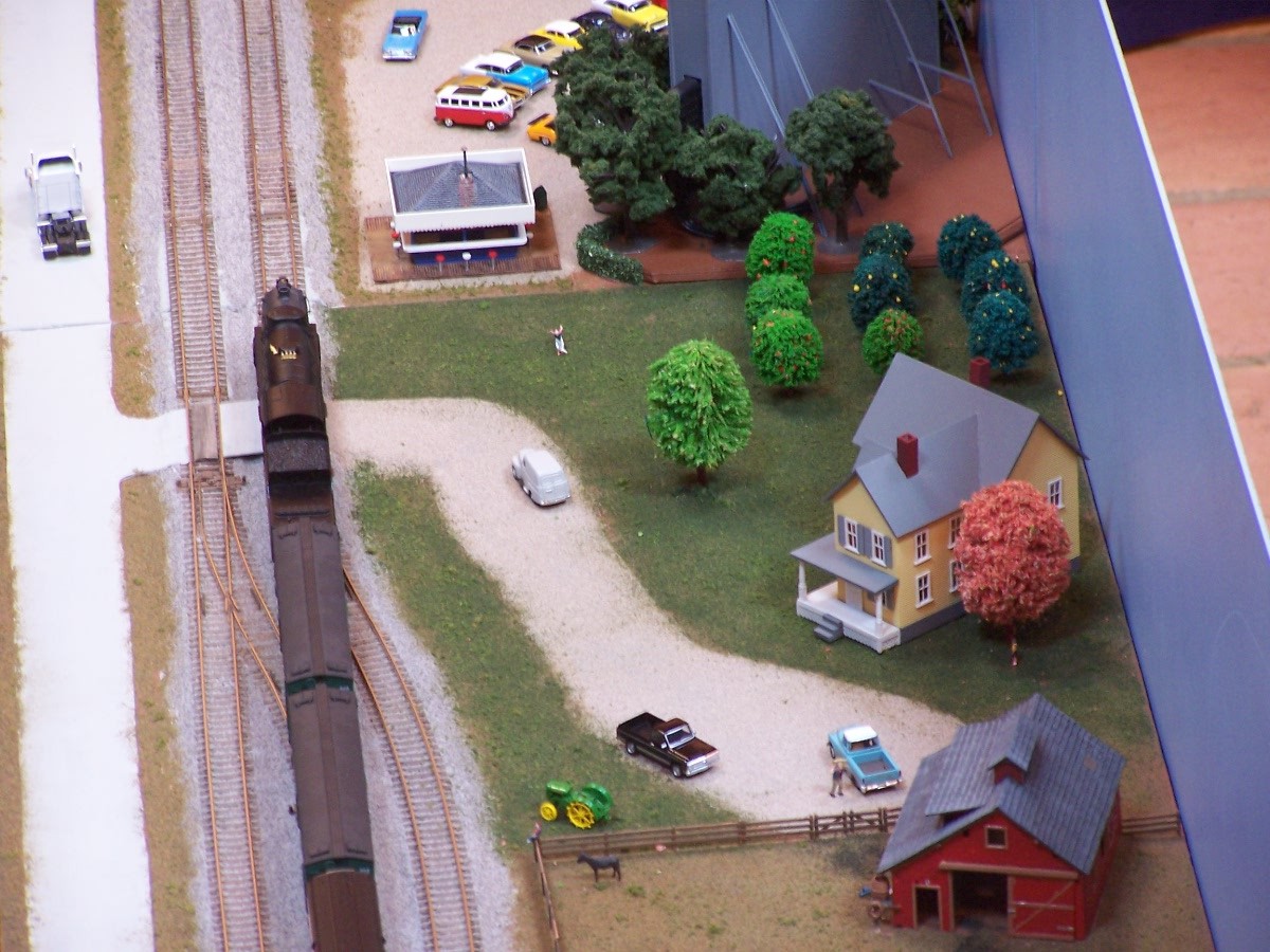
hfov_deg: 7.7
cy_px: 476
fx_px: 9466
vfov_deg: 5.8
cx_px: 635
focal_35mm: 258
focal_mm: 42.8
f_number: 3.6
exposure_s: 1/10
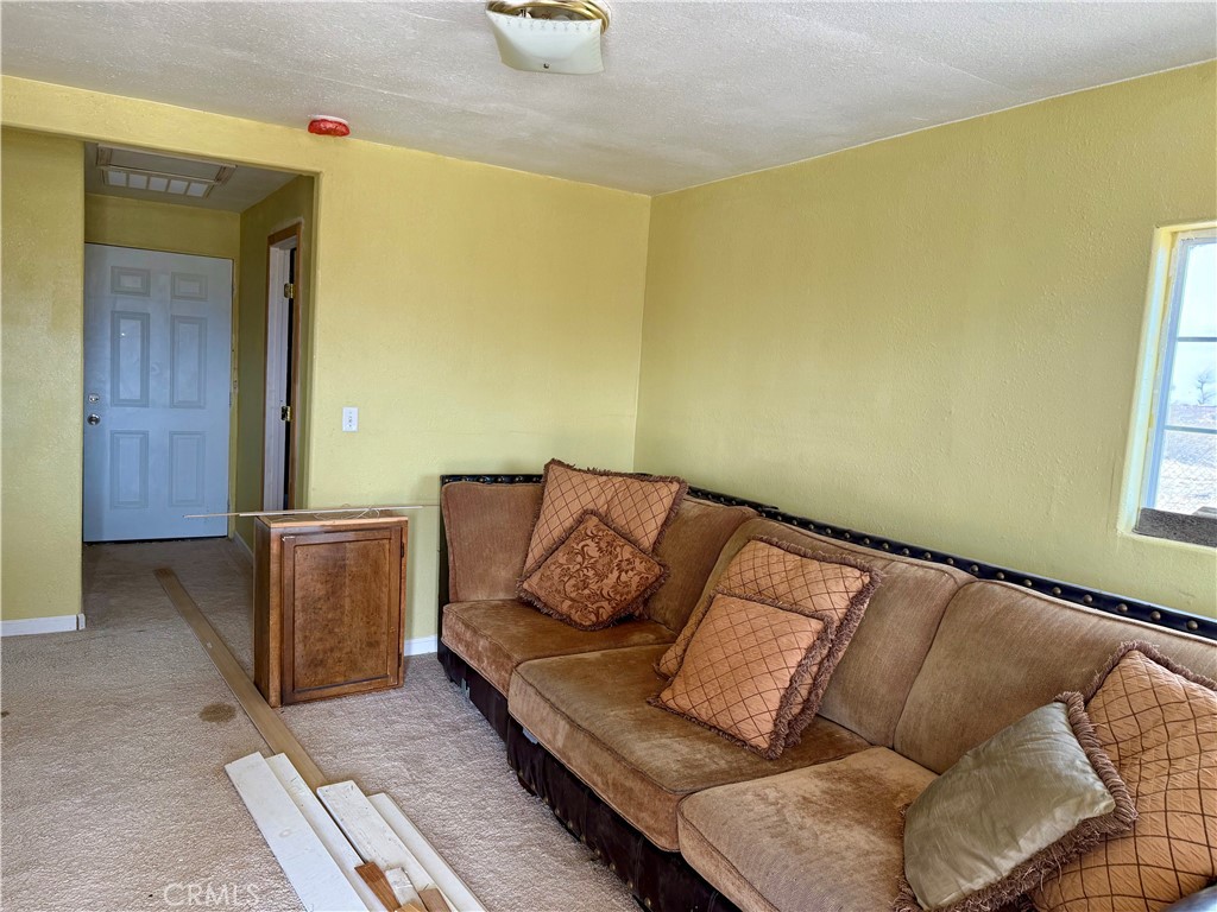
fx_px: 844
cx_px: 608
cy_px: 456
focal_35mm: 24
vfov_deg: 56.8
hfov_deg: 71.6
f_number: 1.78
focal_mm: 6.76
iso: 125
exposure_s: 1/159
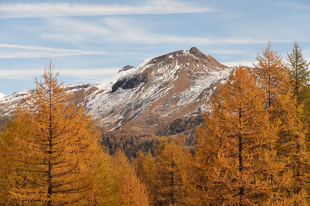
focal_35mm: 120
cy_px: 103
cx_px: 155
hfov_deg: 17.1
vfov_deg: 11.4
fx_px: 1033
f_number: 6.3
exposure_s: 1/640
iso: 800
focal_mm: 80
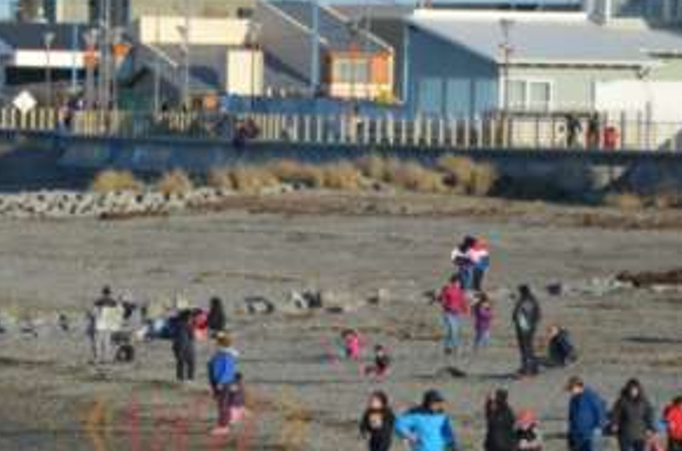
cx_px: 87
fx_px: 10850
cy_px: 211
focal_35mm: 574
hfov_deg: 3.6
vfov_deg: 2.4
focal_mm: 140
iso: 200
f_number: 7.1
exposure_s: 1/800
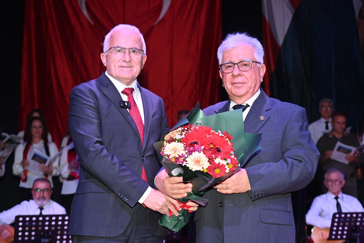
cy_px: 122
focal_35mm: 58
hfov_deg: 34.5
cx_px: 182
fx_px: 586
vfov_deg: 23.4
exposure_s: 1/320
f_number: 5
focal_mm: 58
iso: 1000
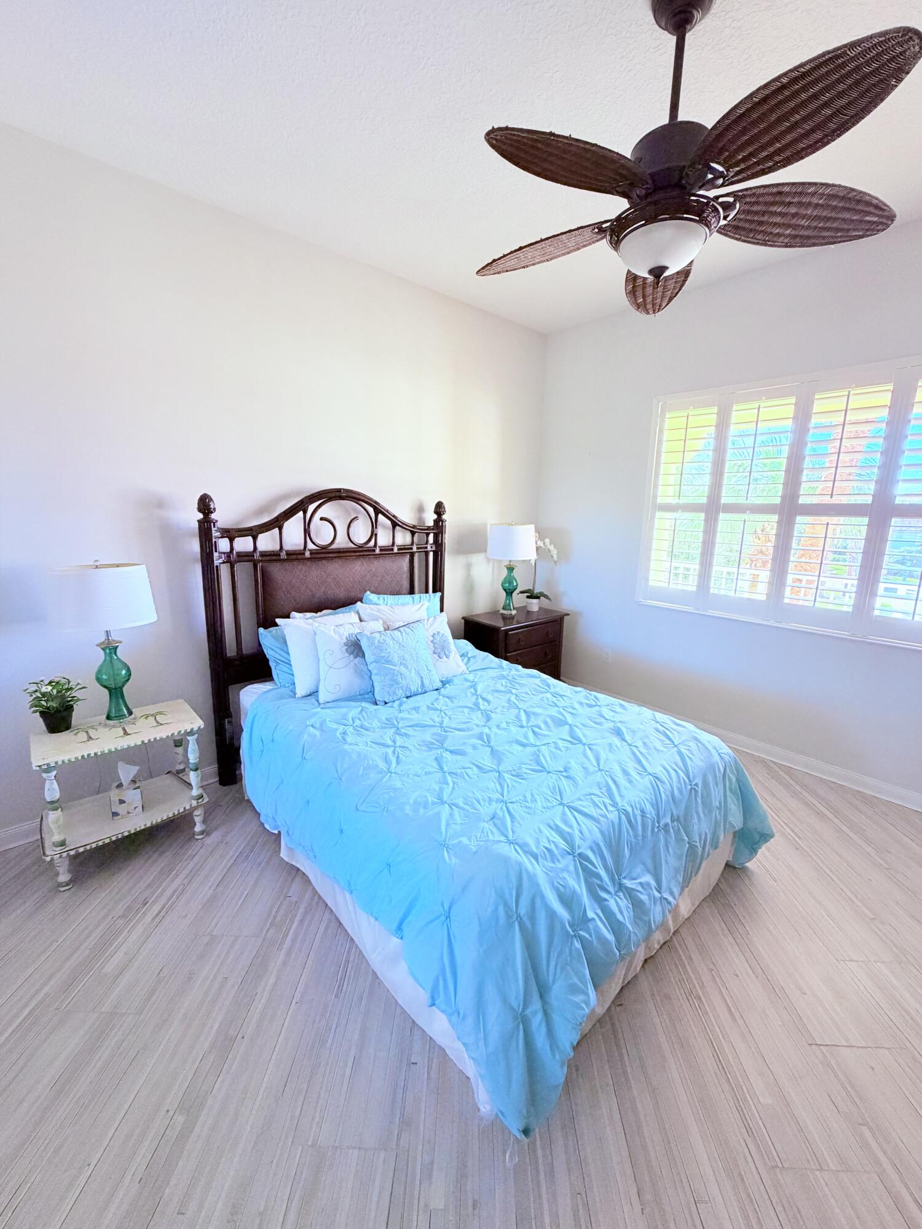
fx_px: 497
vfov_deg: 102.1
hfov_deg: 85.7
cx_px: 461
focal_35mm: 14
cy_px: 614
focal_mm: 2.22
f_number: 2.2
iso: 320
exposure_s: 1/118
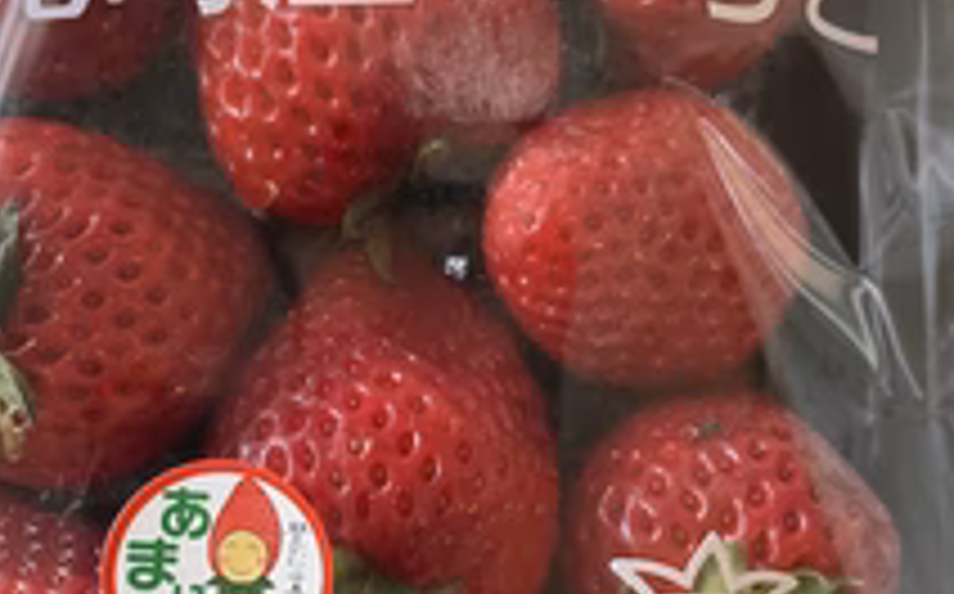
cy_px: 468
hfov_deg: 38.8
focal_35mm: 52
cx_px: 405
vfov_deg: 24.4
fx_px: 1351
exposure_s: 1/60
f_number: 1.6
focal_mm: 4.2
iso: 160
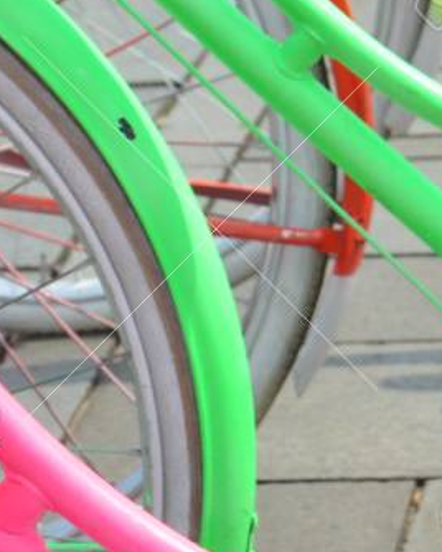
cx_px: 816
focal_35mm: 284
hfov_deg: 5.4
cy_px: -143
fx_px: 4644
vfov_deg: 6.8
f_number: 10
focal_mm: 52
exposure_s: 1/200
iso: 200
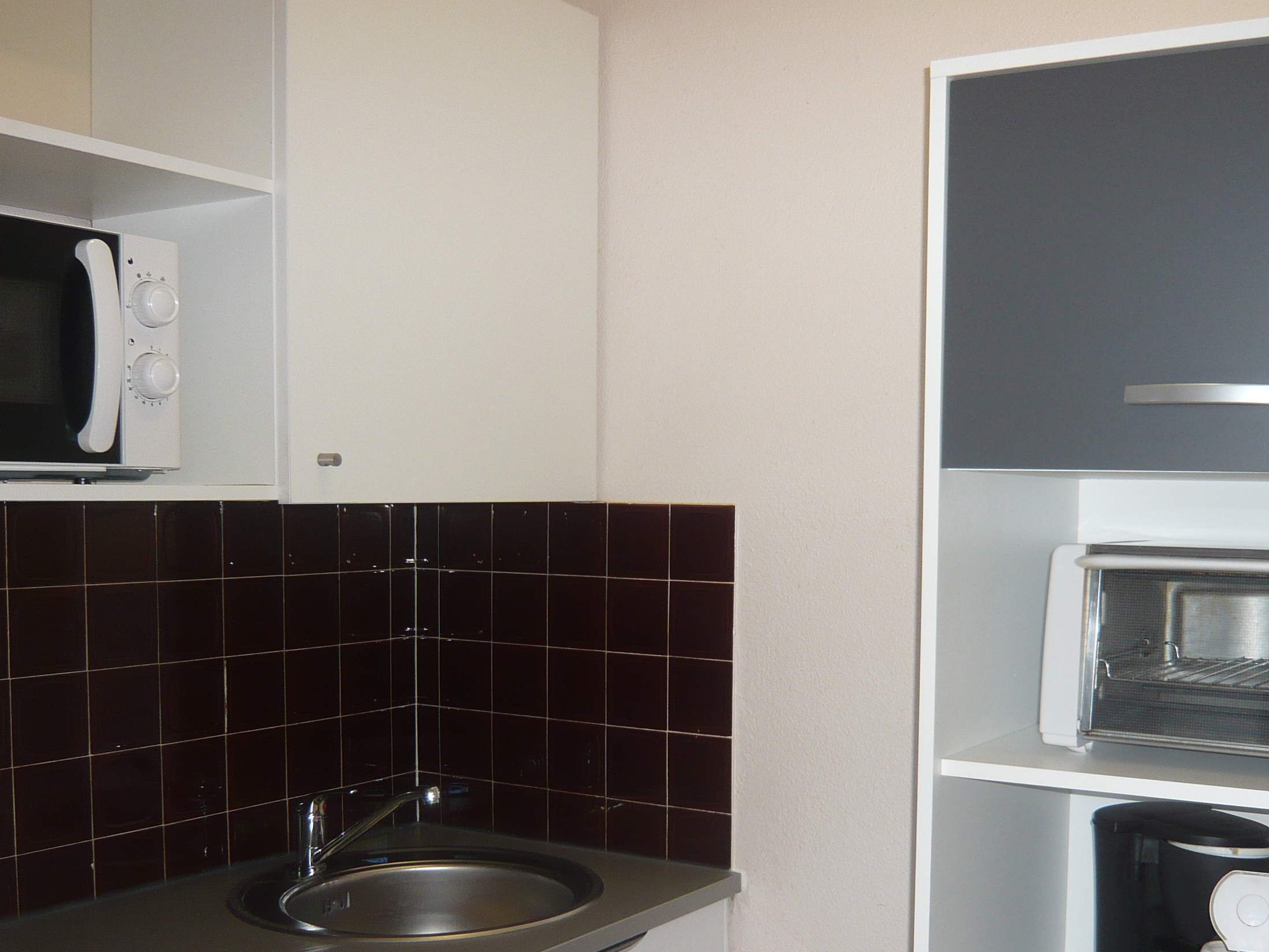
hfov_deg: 47.5
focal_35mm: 39
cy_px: 610
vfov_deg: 36.5
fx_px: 1430
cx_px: 788
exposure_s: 1/30
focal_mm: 4.6
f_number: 2.8
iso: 100
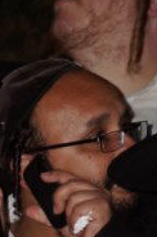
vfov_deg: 7.9
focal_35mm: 251
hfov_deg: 5.3
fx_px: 1648
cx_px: -161
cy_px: 460
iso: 800
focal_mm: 40
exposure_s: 1/60
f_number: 4.5
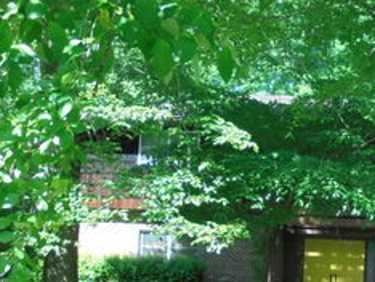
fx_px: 759
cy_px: 216
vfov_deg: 20.9
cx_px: 355
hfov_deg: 26.6
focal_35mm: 70
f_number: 3.5
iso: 100
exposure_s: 1/125
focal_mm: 4.6
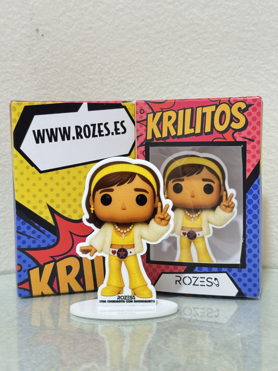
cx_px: 139
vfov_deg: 39.7
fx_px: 514
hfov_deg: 30.3
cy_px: 186
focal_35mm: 48
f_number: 1.78
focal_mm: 6.76
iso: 640
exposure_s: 1/30
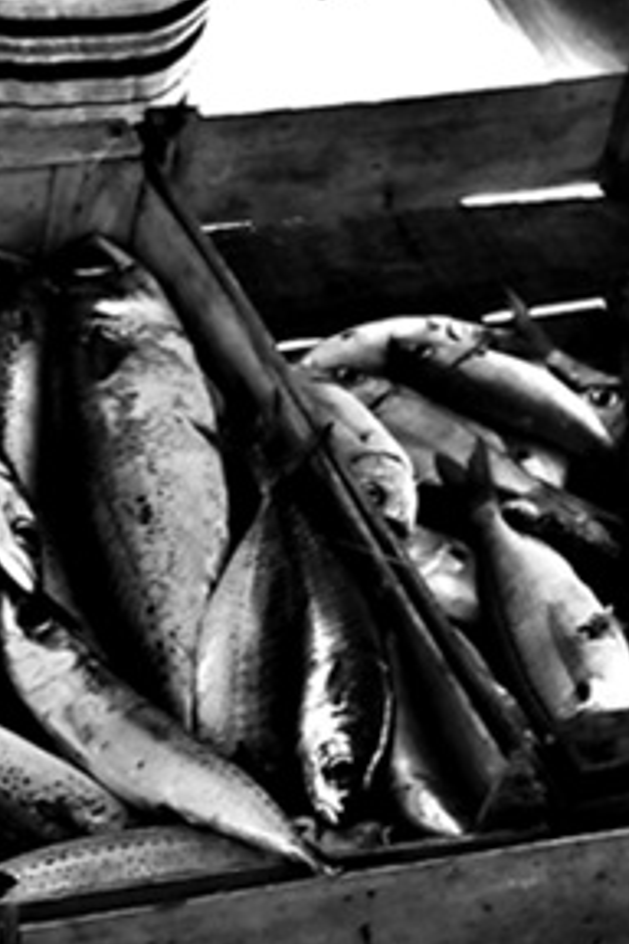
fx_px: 4560
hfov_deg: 7.9
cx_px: 39
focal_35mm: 174
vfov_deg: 11.8
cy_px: 223
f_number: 2.8
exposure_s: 1/80
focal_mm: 8.5
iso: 80
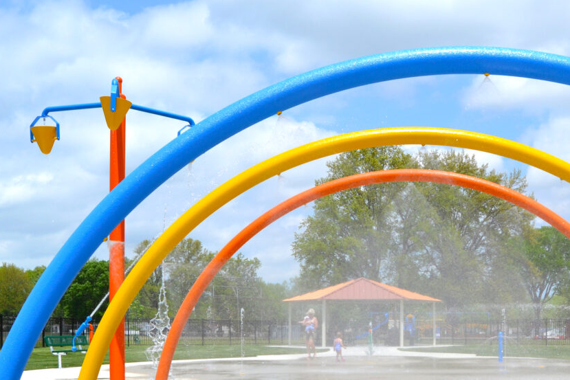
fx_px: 792
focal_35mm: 50
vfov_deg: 26.2
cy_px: 335
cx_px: 426
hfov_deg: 38.6
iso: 400
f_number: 7.1
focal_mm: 18
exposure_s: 1/2000
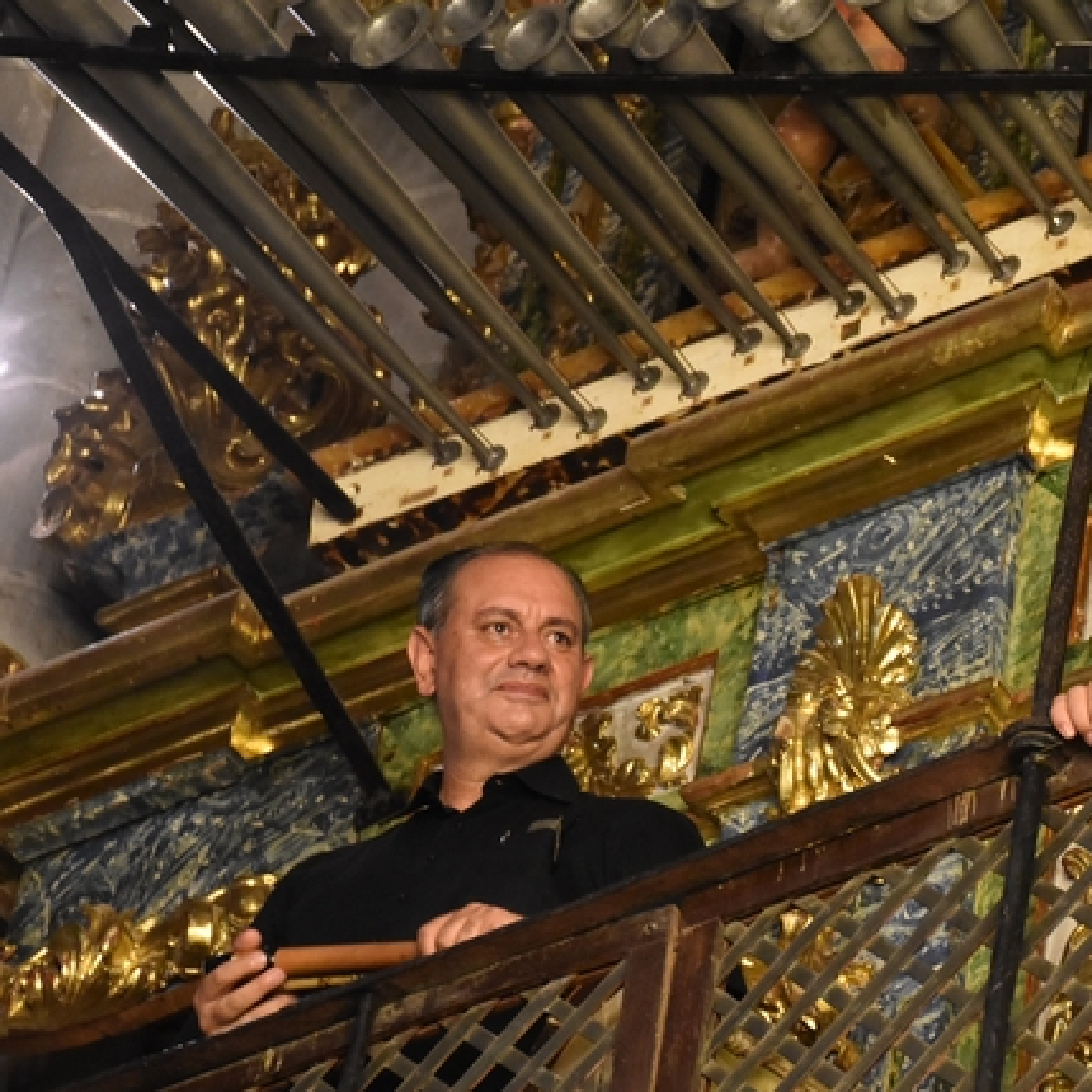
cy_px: 627
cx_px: 945
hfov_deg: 9.3
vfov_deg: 9.4
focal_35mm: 187
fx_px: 6674
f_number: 5
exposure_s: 1/60
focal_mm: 70
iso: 2800
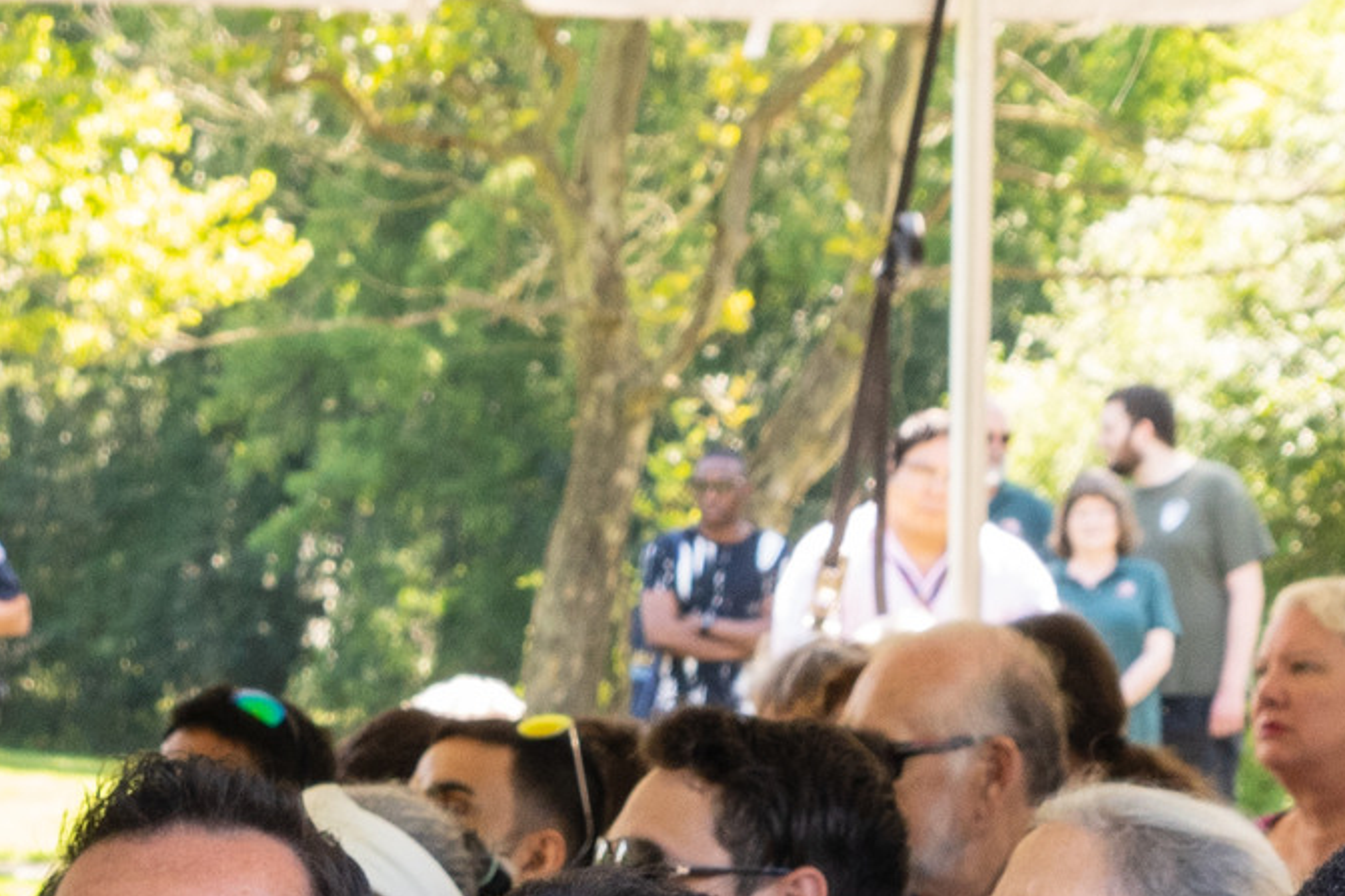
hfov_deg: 11.7
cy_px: 1944
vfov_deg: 7.5
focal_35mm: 174
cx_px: -94
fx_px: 6500
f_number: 8
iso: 800
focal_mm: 39
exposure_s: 1/125
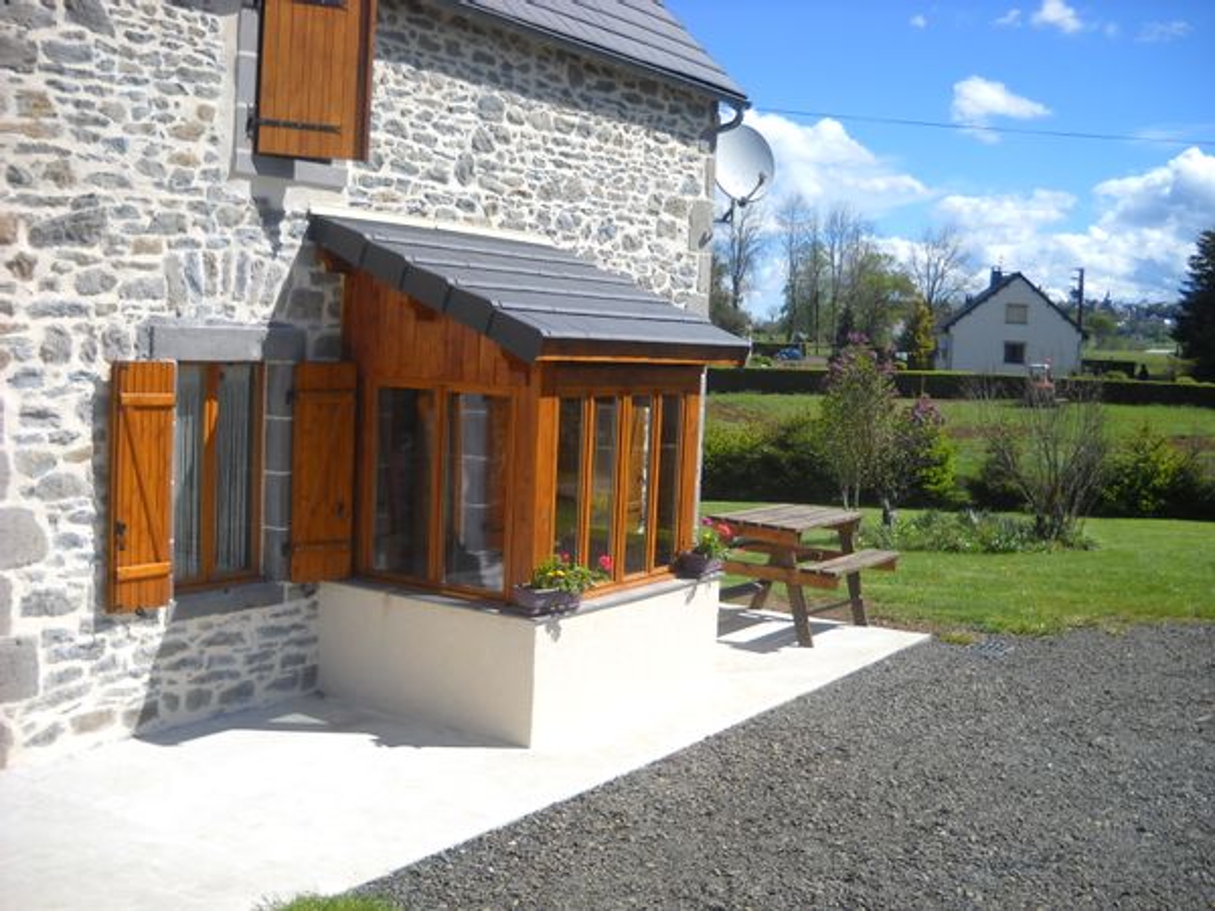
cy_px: 456
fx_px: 1439
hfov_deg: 45.8
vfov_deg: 35.1
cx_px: 608
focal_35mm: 41
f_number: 5.5
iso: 64
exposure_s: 1/250
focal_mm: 6.72
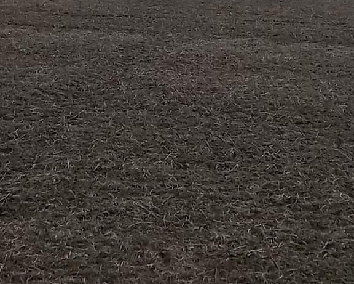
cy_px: -92
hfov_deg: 17.3
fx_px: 1163
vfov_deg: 13.4
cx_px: 167
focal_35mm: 111
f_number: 9.4
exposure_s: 1/320
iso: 80
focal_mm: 5.7
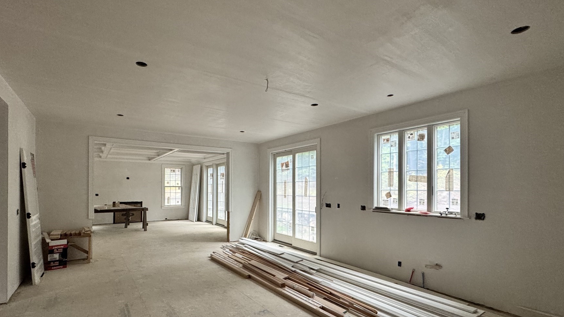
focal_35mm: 18
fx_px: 269
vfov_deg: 60.6
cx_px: 262
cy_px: 186
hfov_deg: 92.5
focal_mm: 2.22
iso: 500
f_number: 2.2
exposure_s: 1/60
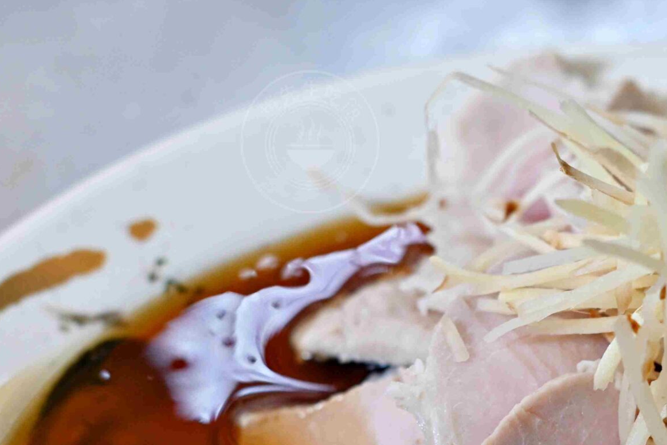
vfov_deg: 8.3
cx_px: 602
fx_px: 3057
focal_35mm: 165
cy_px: 488
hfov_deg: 12.4
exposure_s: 1/200
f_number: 3.2
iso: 250
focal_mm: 50
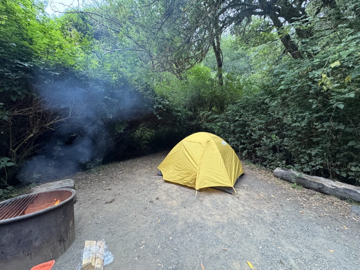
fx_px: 146
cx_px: 180
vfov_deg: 85.7
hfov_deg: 102.1
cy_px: 135
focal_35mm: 14
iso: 320
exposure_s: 1/88
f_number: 2.2
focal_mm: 2.22
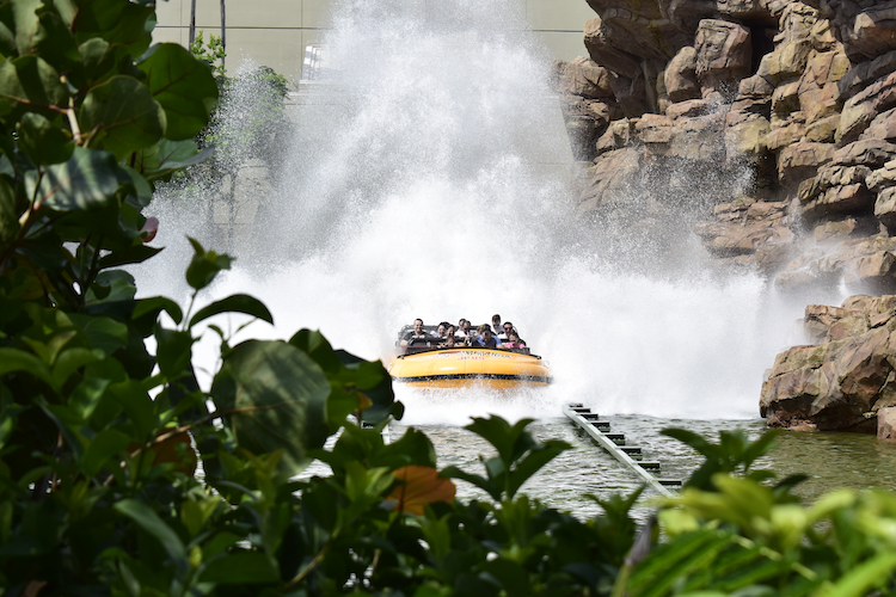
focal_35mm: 82
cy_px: 298
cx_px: 448
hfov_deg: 24.6
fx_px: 2053
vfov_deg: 16.6
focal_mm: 55
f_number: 8
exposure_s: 1/320
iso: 100
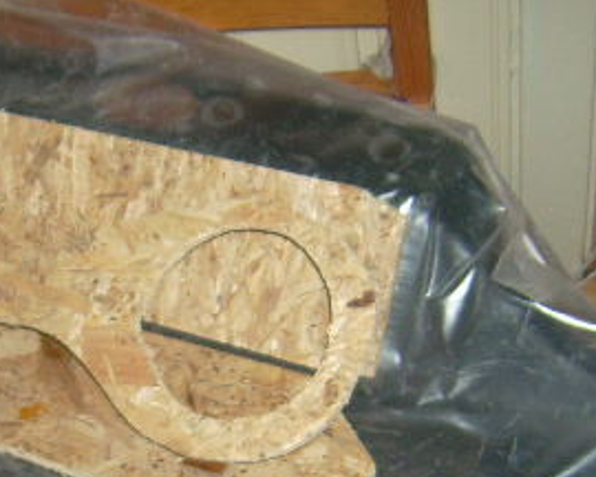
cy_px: 420
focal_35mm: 81
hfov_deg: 23.3
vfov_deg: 18.7
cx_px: 128
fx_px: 1429
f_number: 2.8
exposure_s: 1/60
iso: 100
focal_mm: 5.95
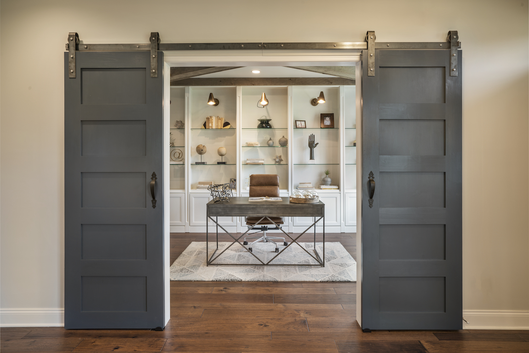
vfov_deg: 61.9
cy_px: 176
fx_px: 294
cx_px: 264
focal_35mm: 20
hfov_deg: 84.0
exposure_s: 1/2
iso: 50
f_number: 11
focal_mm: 20
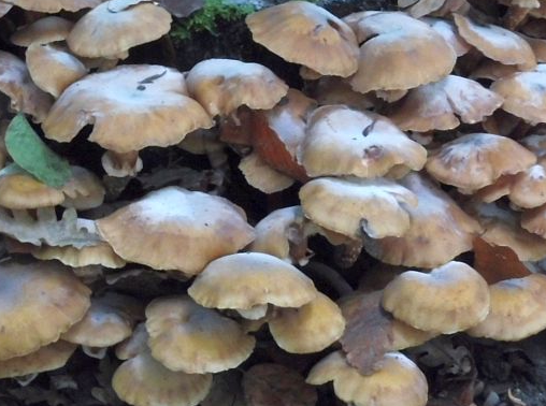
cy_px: 80
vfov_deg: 11.8
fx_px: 1966
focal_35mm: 125
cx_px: 195
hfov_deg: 15.8
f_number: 4.8
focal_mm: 11
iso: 1600
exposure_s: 1/8
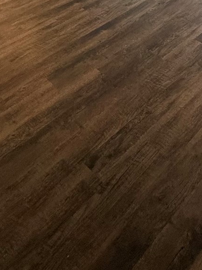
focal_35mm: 47
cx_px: 194
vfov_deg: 29.6
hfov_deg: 29.2
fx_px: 366
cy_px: -106
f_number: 2.2
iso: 250
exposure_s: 1/120
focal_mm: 2.22
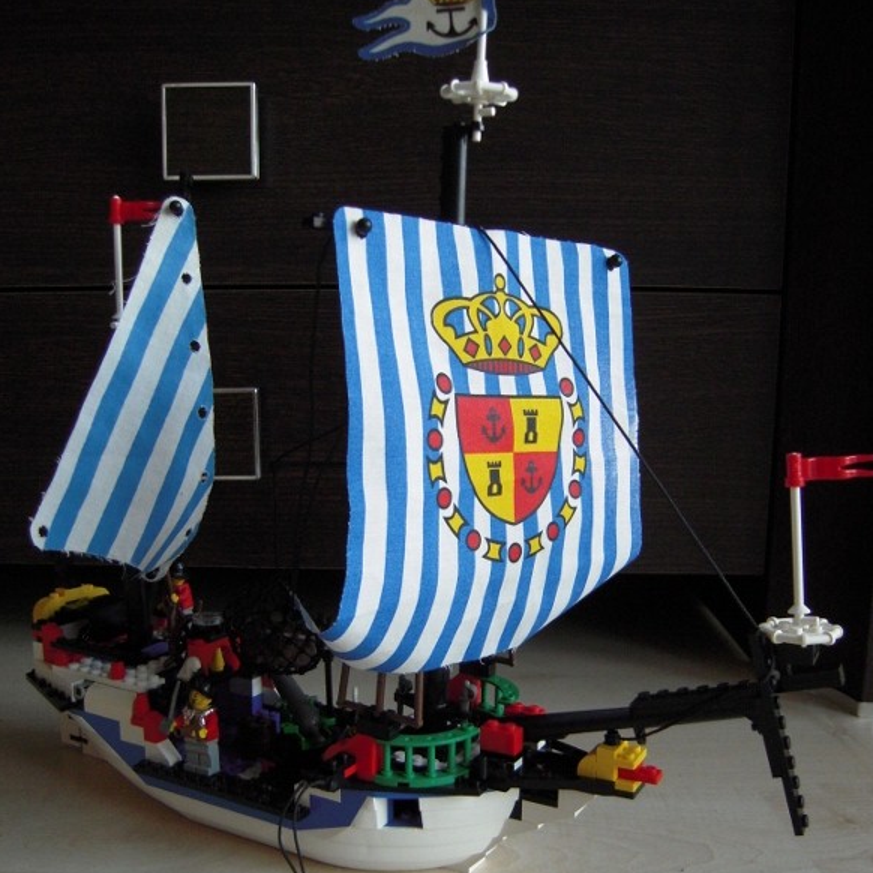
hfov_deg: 48.4
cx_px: 447
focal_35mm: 34
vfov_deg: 48.2
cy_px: 524
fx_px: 970
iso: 320
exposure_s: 1/30
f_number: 2.7
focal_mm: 5
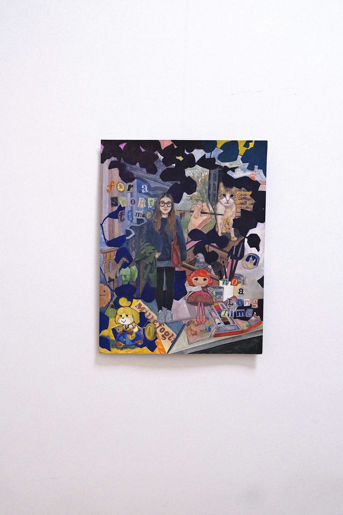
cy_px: 258
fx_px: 472
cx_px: 172
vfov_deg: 57.2
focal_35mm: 33
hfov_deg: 40.0
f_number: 3.6
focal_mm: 22.3
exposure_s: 1/750
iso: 6400
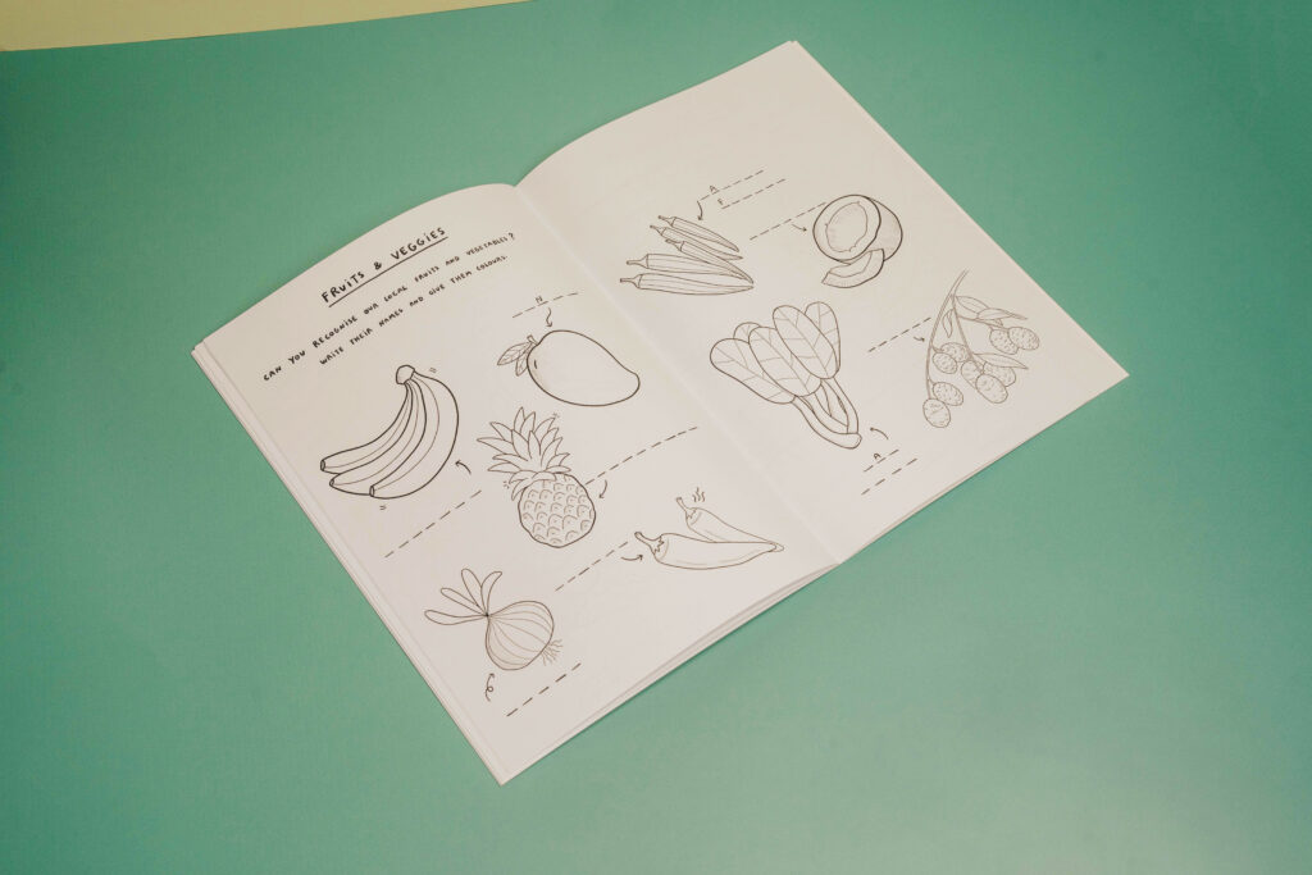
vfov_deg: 27.0
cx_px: 656
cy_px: 438
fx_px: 1822
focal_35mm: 50
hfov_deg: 39.6
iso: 1250
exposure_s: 1/160
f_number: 10
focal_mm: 50
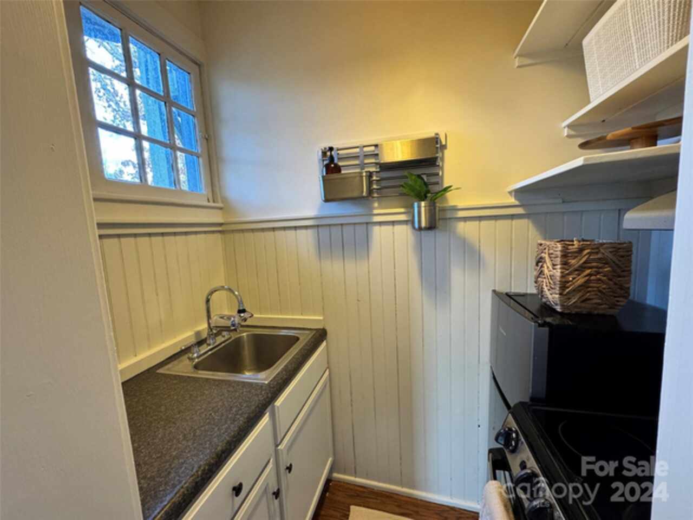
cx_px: 346
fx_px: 280
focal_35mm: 14
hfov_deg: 102.1
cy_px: 260
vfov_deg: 85.7
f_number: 2.2
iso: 250
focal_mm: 2.22
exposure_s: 1/120
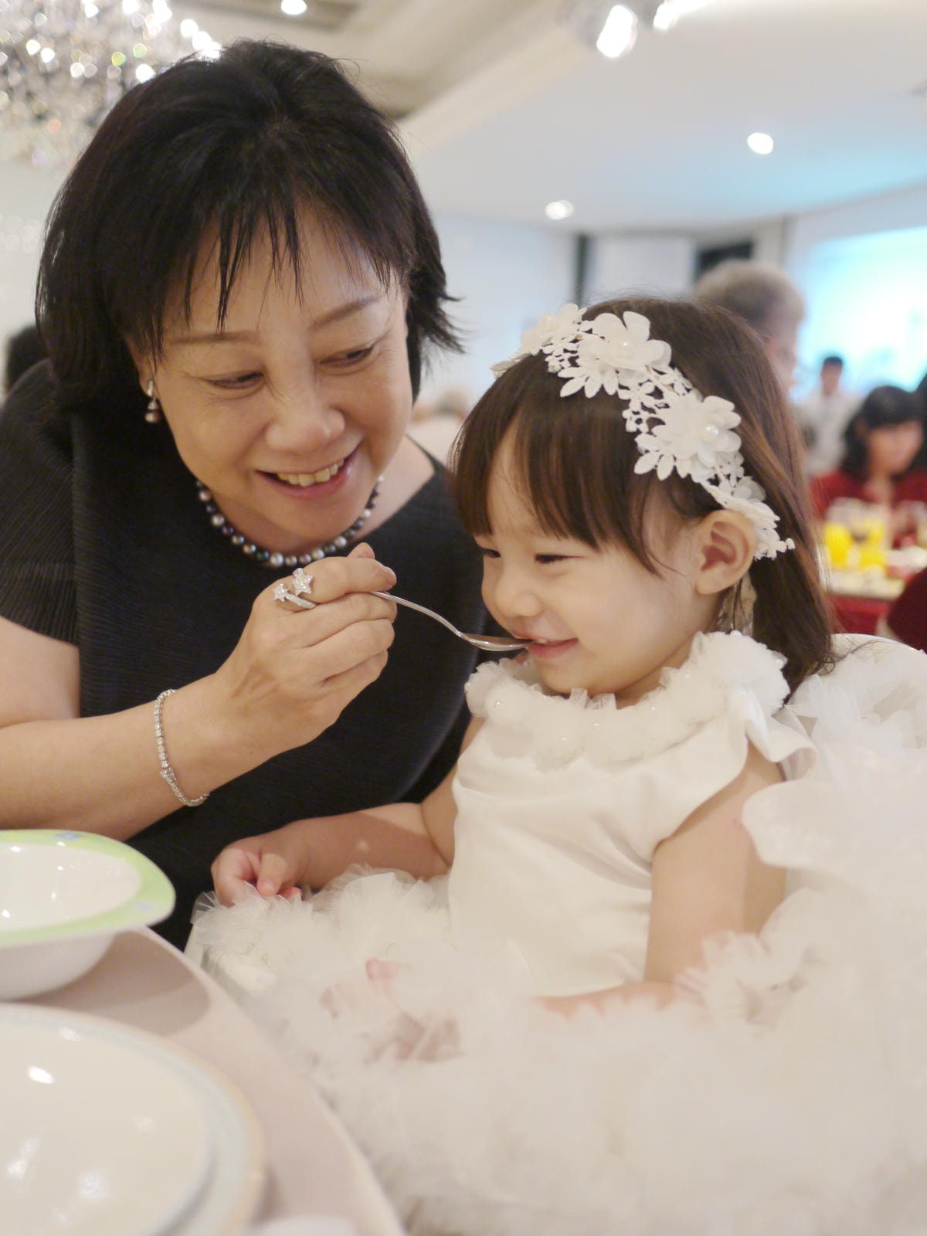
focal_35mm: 40
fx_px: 1428
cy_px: 618
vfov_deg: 46.8
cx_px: 464
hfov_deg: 36.0
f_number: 1.7
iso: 500
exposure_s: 1/60
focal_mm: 20
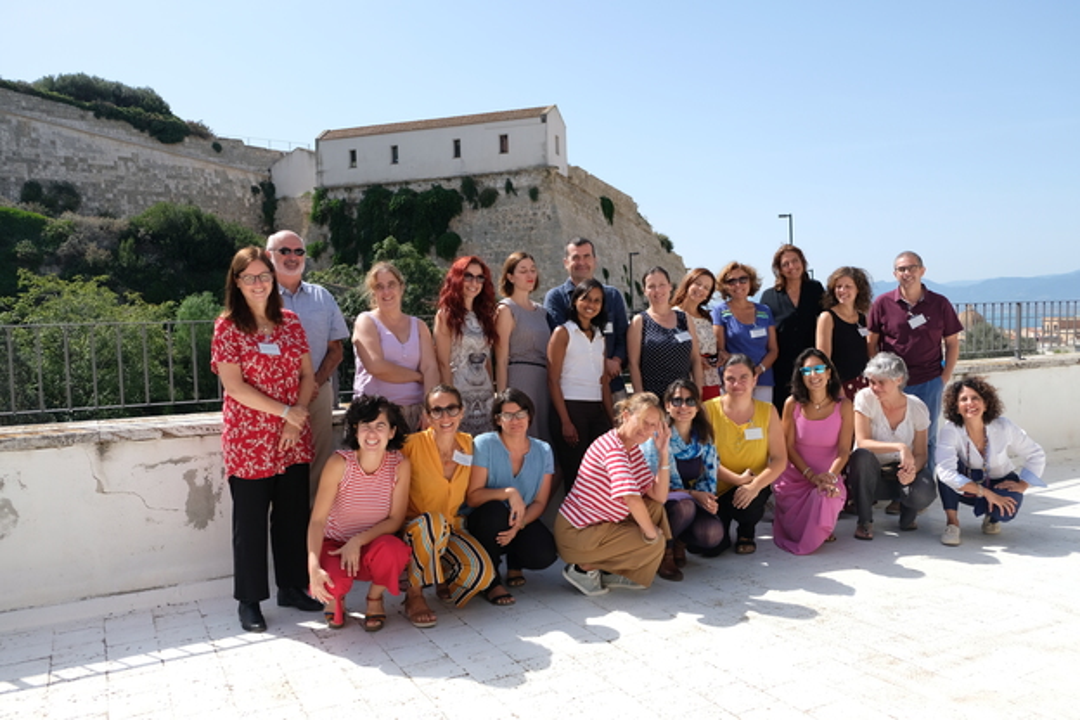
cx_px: 540
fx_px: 840
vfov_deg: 46.4
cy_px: 360
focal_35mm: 28
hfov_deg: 65.5
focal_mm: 18.8
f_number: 2.8
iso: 200
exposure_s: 1/2000
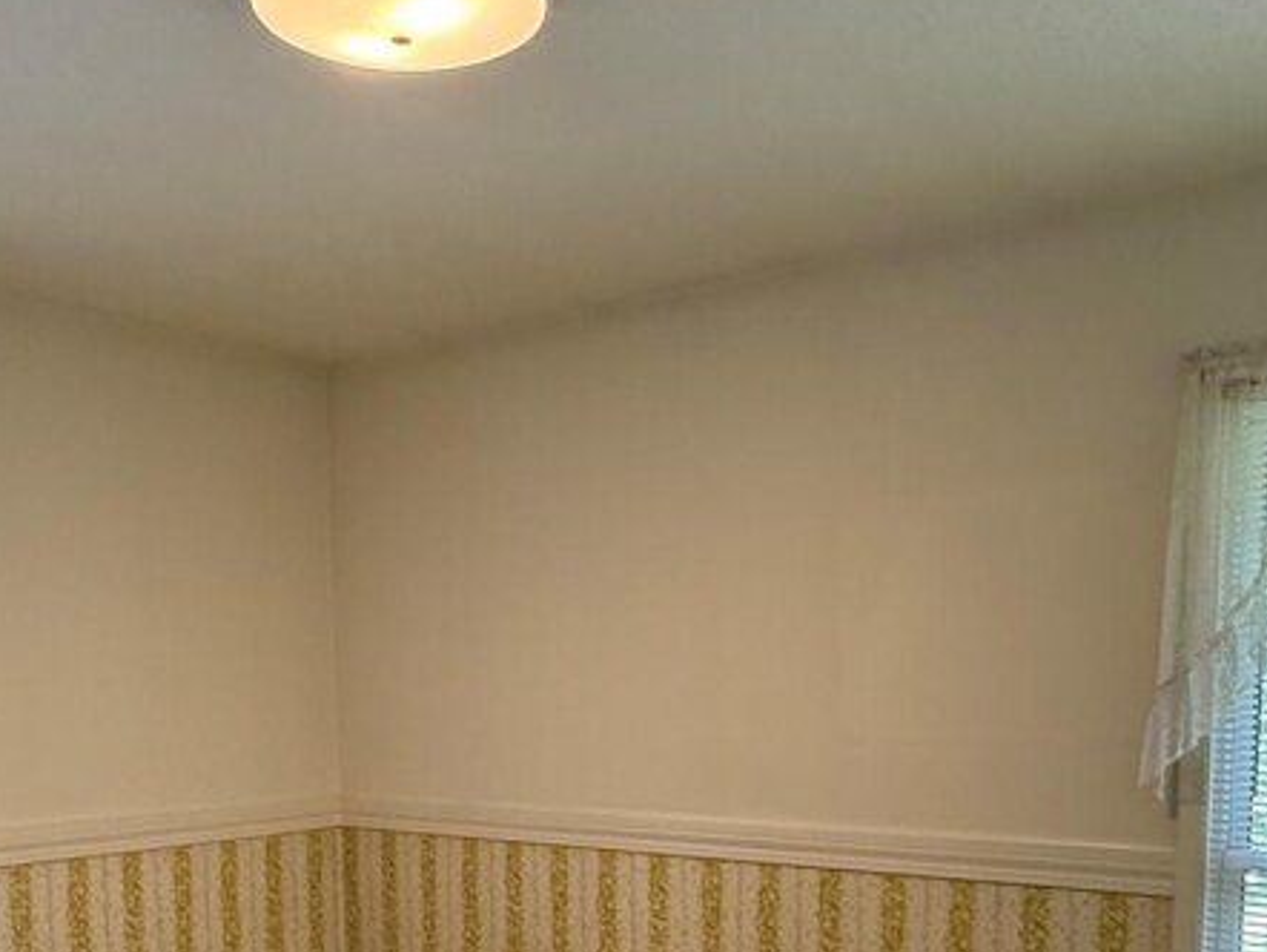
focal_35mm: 38
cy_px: 840
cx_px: 556
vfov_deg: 35.7
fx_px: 1392
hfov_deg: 48.8
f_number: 2.2
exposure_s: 1/60
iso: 500
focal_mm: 2.22
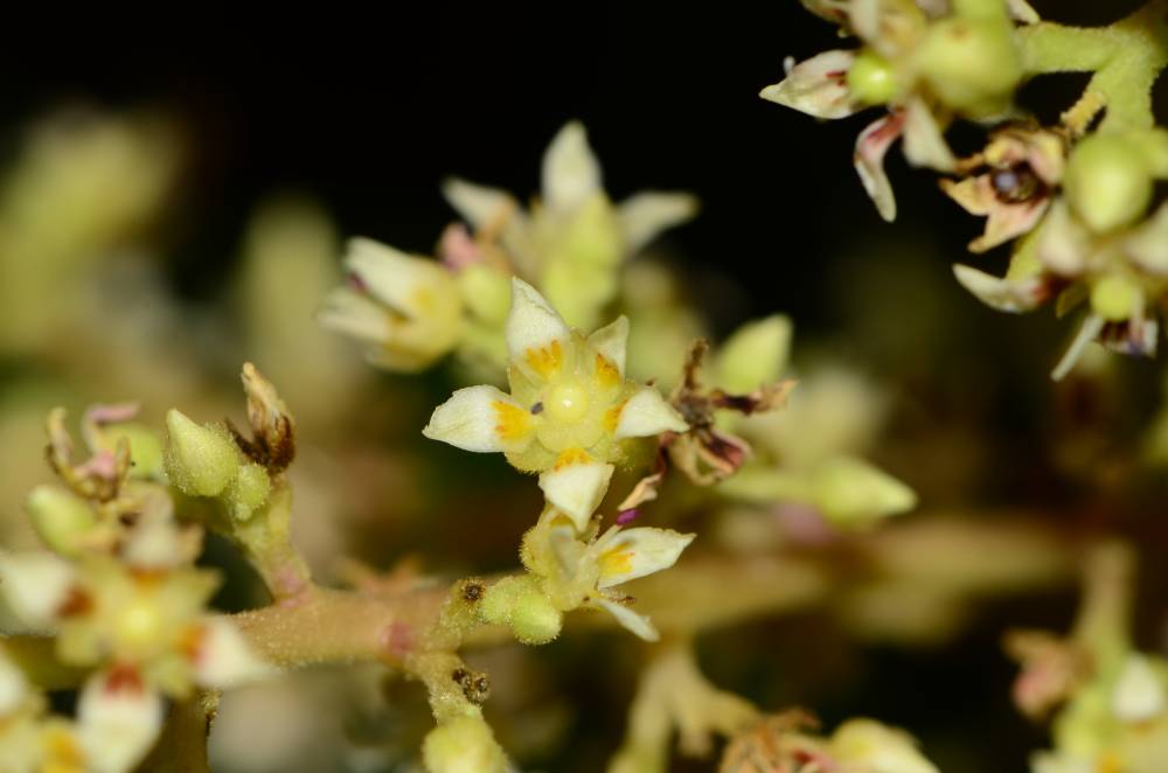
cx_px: 584
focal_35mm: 158
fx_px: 5099
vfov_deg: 8.7
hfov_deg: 13.1
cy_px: 386
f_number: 11
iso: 160
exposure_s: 1/320
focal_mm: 105
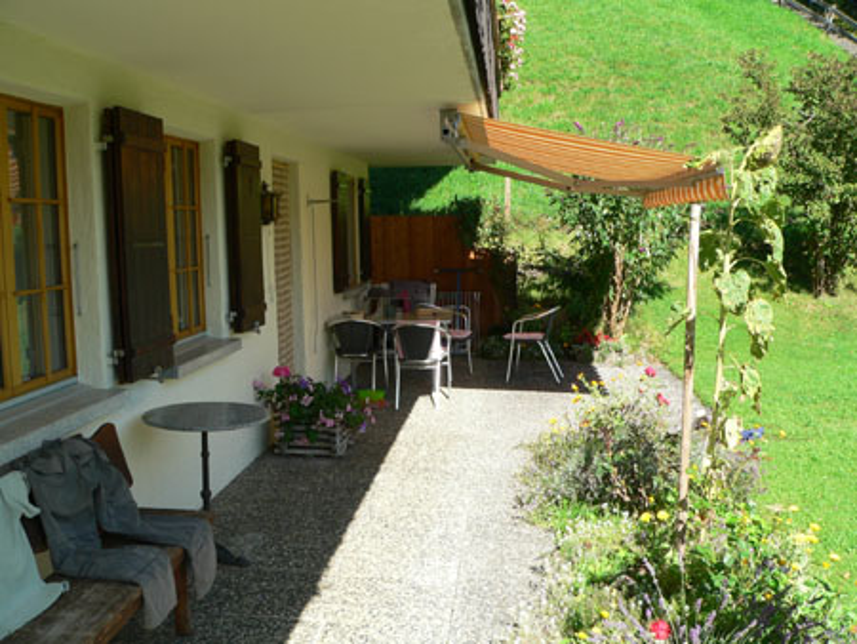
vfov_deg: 39.7
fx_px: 892
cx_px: 428
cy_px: 322
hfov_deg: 51.3
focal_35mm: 36
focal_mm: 6
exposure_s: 1/200
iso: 80
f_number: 4
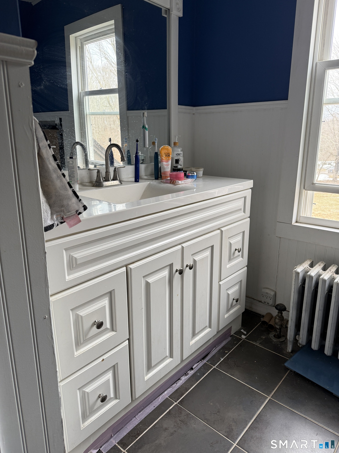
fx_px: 313
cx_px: 170
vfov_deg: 71.6
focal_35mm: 24
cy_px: 226
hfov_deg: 56.8
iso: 100
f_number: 1.78
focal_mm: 6.76
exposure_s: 1/121
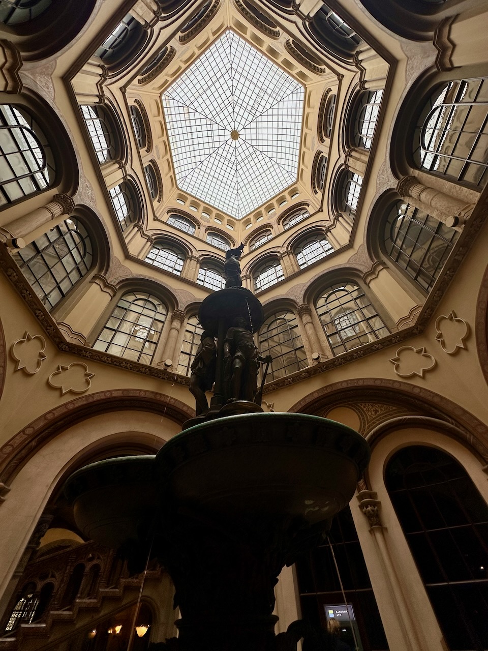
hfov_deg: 85.7
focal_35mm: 14
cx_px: 244
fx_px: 263
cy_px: 326
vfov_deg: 102.1
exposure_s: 1/176
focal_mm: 2.22
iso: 40
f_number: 2.2
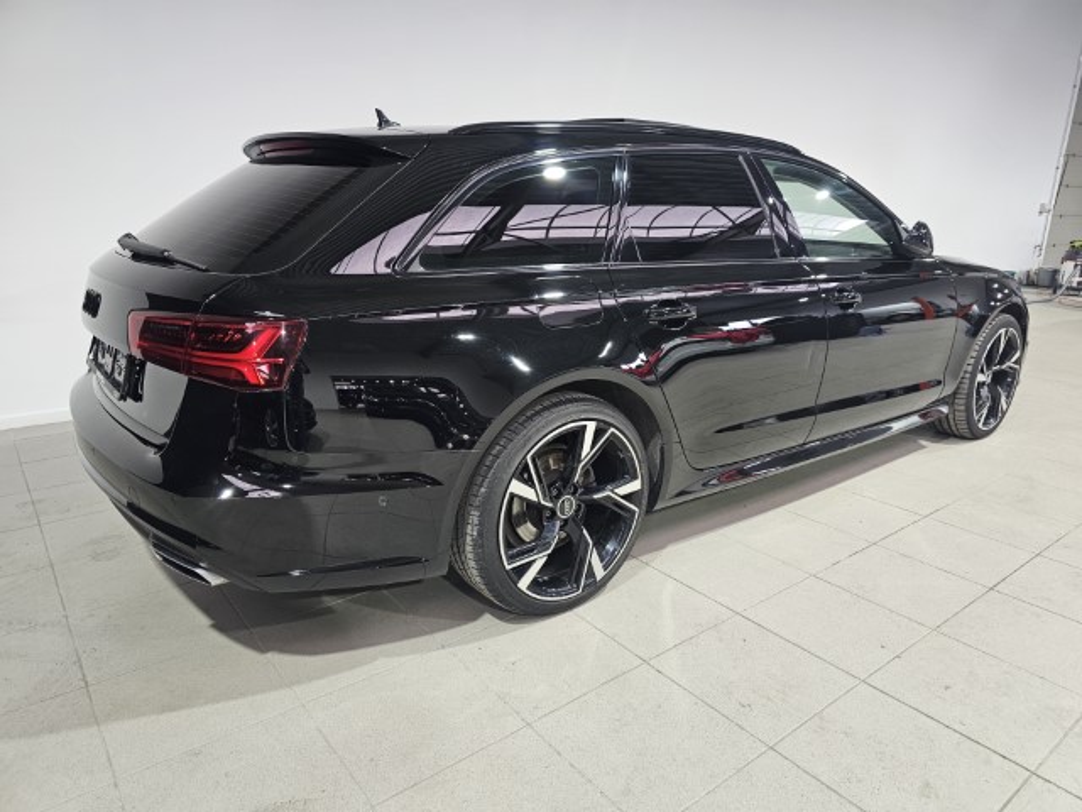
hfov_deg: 73.9
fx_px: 719
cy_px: 406
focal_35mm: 23
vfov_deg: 58.9
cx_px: 541
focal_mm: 6.3
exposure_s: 1/100
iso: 160
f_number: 1.7
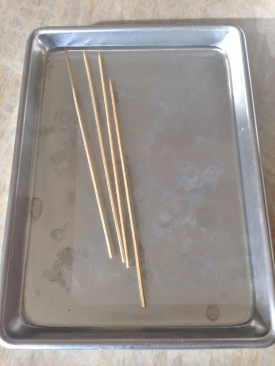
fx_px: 350
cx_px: 138
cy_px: 183
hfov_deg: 42.9
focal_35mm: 33
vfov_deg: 55.4
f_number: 2.4
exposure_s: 1/60
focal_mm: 4.12
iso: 64
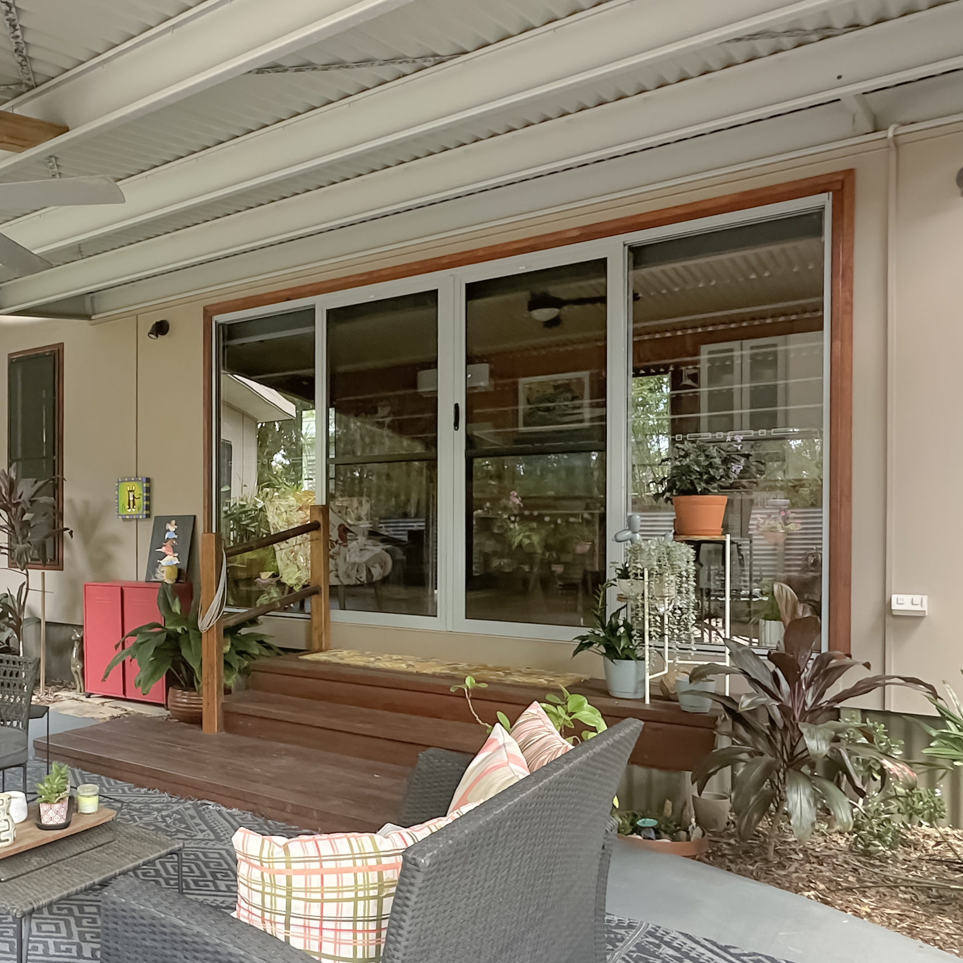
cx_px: 186
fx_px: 913
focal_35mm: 29
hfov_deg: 51.9
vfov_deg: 55.4
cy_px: 550
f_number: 2.2
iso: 160
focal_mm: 2.22
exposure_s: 1/99
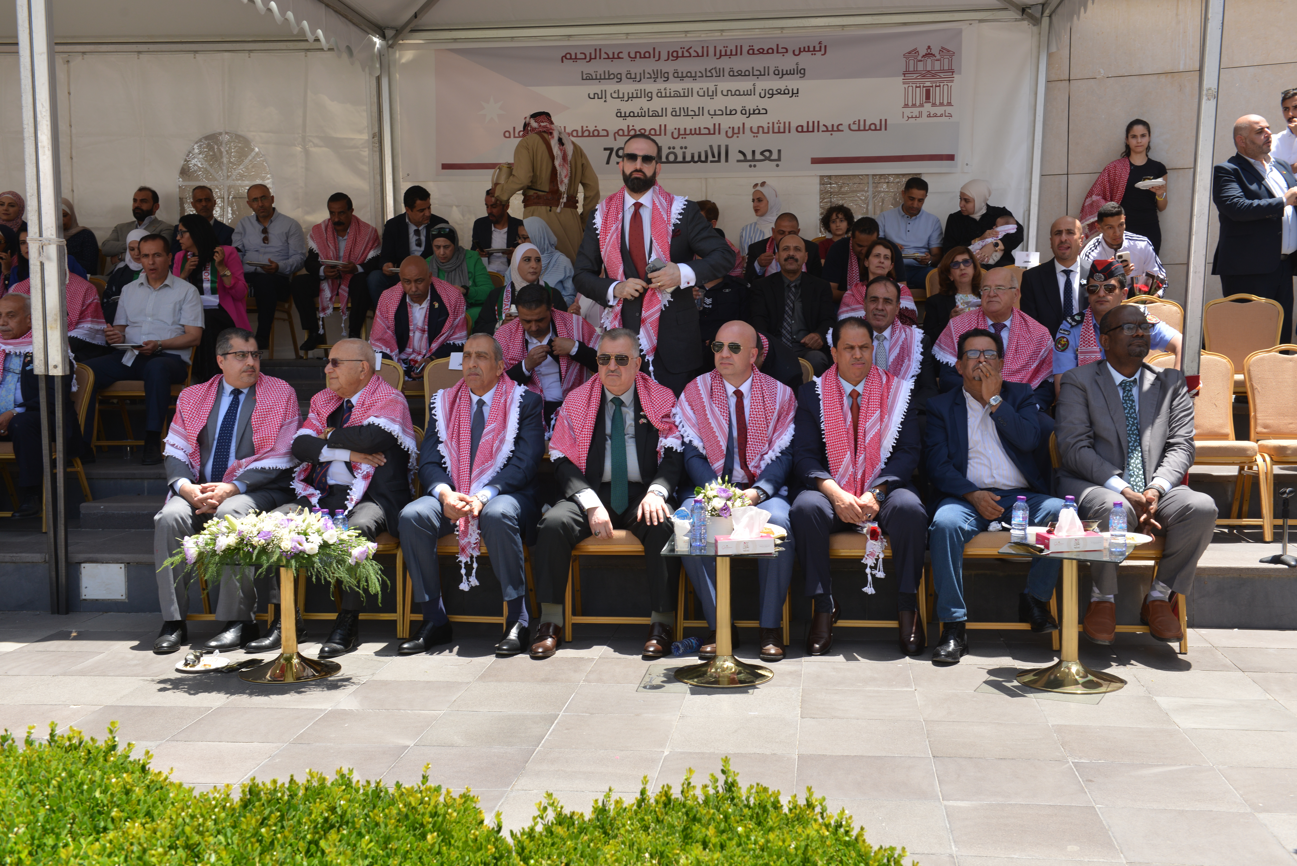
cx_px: 648
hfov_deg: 48.4
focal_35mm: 40
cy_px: 433
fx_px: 1441
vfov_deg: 33.4
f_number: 7.1
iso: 200
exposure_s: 1/200
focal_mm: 40
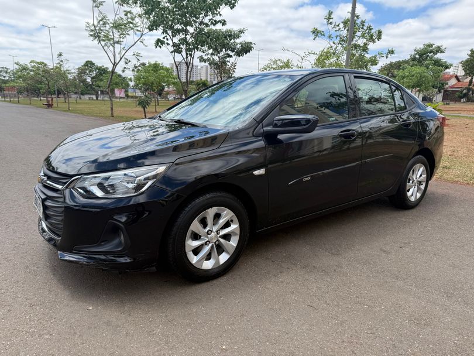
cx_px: 237
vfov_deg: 56.8
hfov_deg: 71.6
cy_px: 178
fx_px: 329
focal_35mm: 24
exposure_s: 1/3279
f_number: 1.78
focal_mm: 6.76
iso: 100
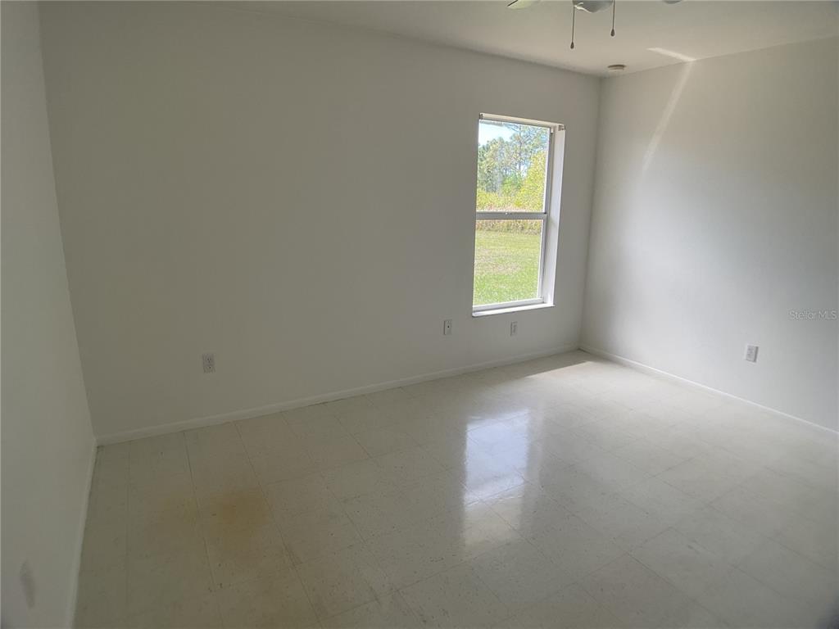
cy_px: 314
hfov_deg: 61.7
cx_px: 420
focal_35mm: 29
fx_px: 703
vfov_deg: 48.2
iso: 16
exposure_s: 1/120
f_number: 1.8
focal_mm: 3
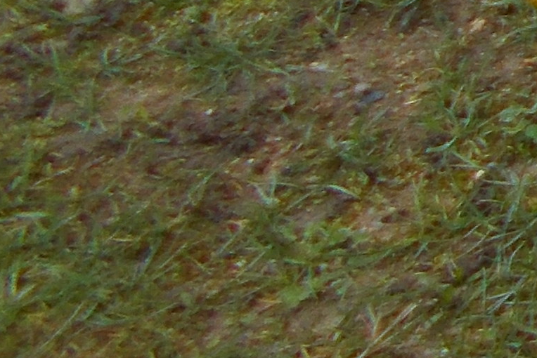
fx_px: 2432
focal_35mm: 163
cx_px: 1611
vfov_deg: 7.7
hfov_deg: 9.7
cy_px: -582
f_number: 3.2
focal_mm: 4.6
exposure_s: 1/320
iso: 80
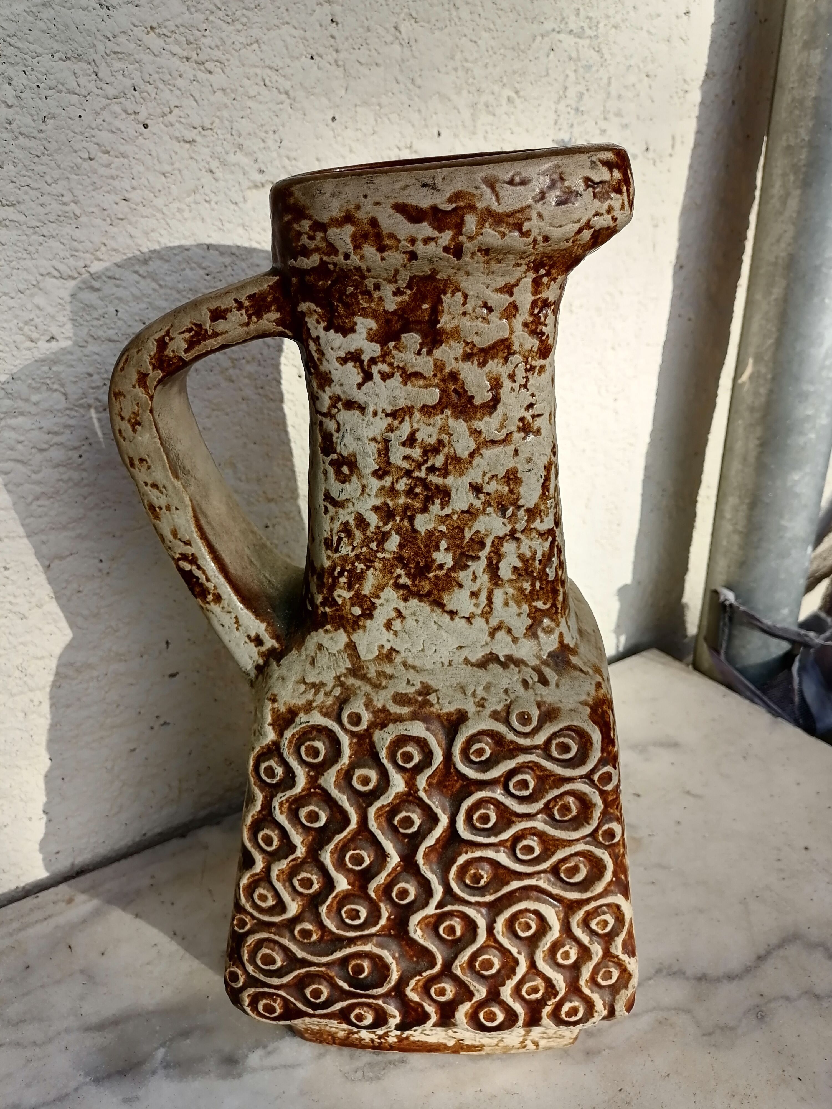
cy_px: 554
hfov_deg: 51.4
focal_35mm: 27
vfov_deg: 65.3
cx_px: 416
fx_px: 865
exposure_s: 1/508
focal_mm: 5.3
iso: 50
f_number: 1.8
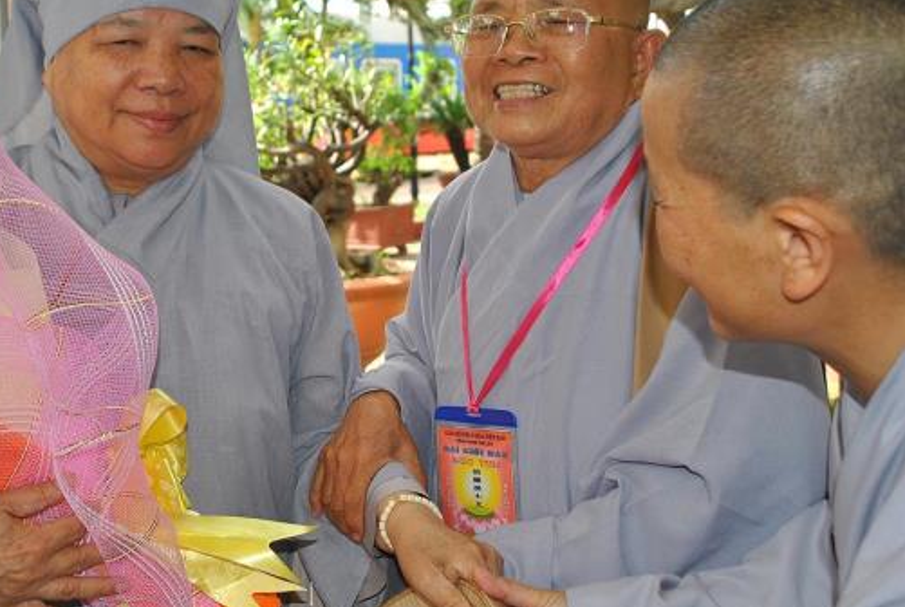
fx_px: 1158
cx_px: 331
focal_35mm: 46
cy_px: 285
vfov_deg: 29.4
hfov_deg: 42.3
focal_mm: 24
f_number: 5
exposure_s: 1/125
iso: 200
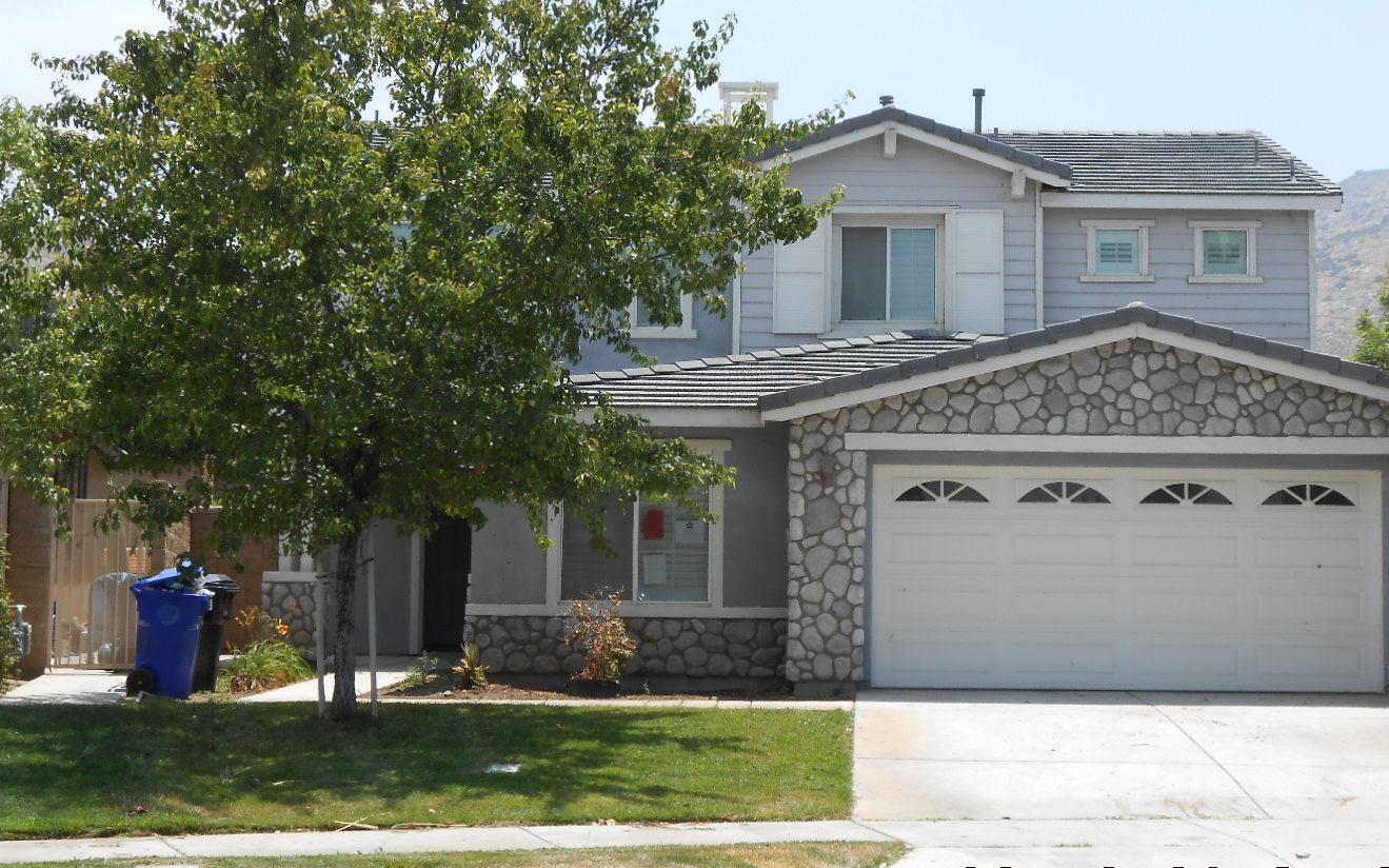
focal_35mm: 63
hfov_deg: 32.5
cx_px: 750
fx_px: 2385
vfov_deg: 20.6
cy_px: 388
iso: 80
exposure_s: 1/400
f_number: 4.8
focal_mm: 8.8
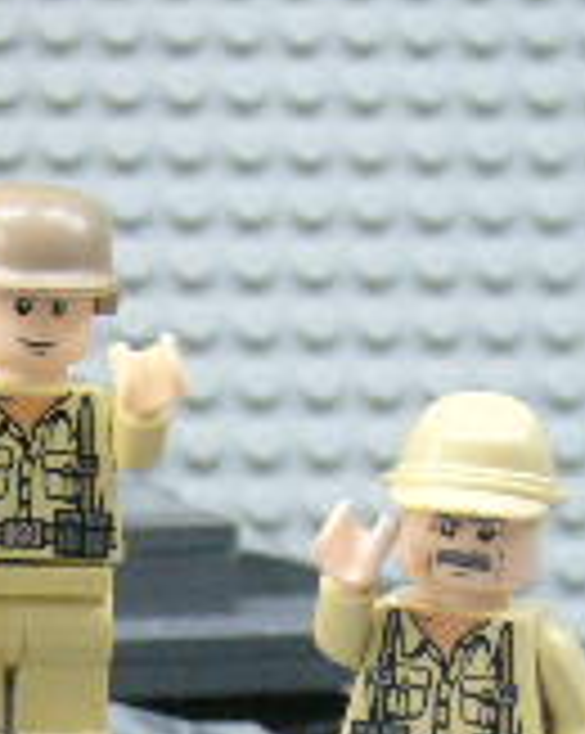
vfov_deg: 9.1
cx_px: -279
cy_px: 829
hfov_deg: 7.2
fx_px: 4575
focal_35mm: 211
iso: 200
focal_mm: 9.1
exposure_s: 1/8
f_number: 3.5
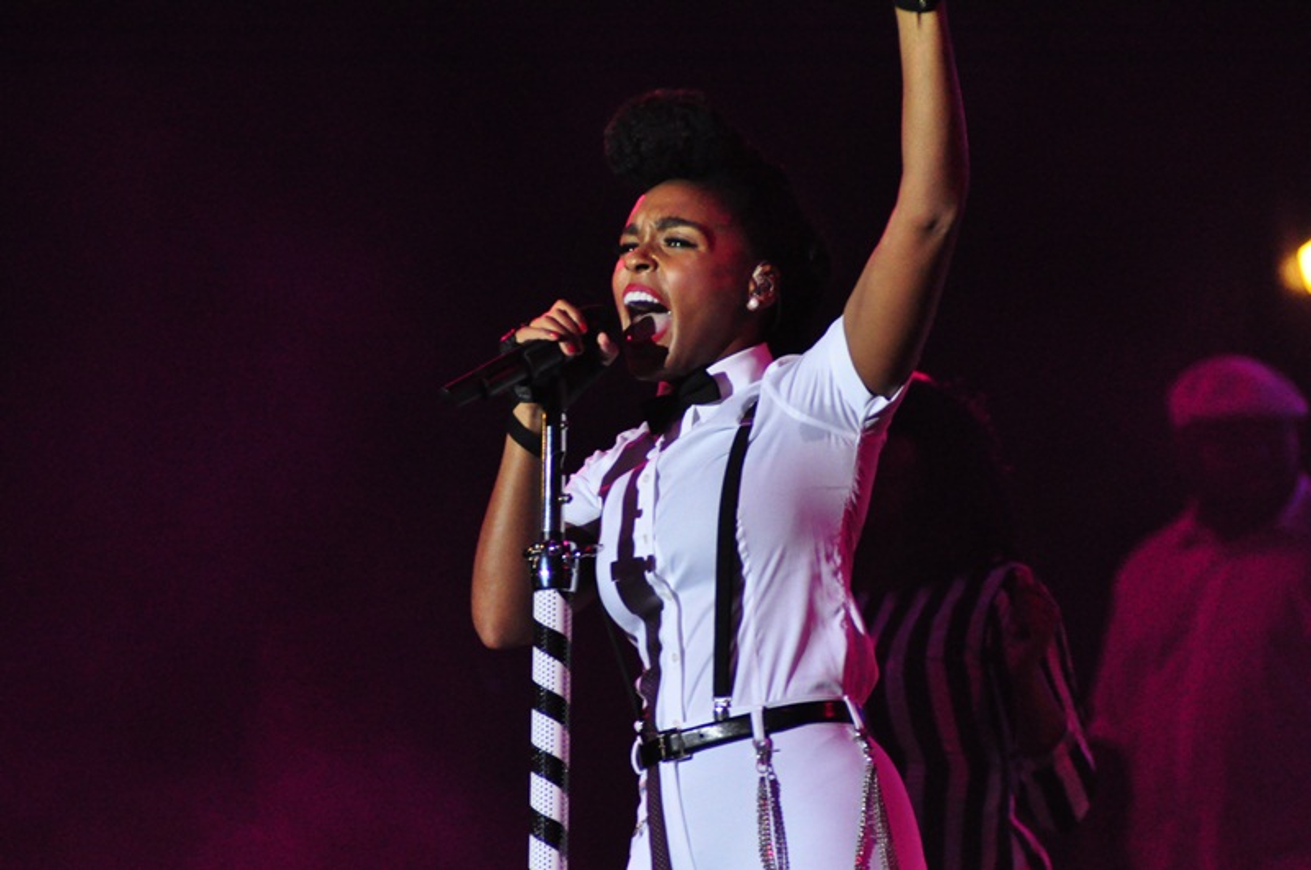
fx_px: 10909
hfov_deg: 6.9
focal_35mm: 300
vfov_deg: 4.6
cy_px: 435
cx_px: 656
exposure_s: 1/200
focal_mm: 200
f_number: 3.2
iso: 2500
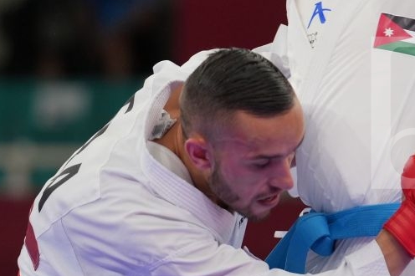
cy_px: 113
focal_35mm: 679
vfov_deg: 2.0
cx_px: 166
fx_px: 7822
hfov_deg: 3.0
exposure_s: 1/1000
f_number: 2.8
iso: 640
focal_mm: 187
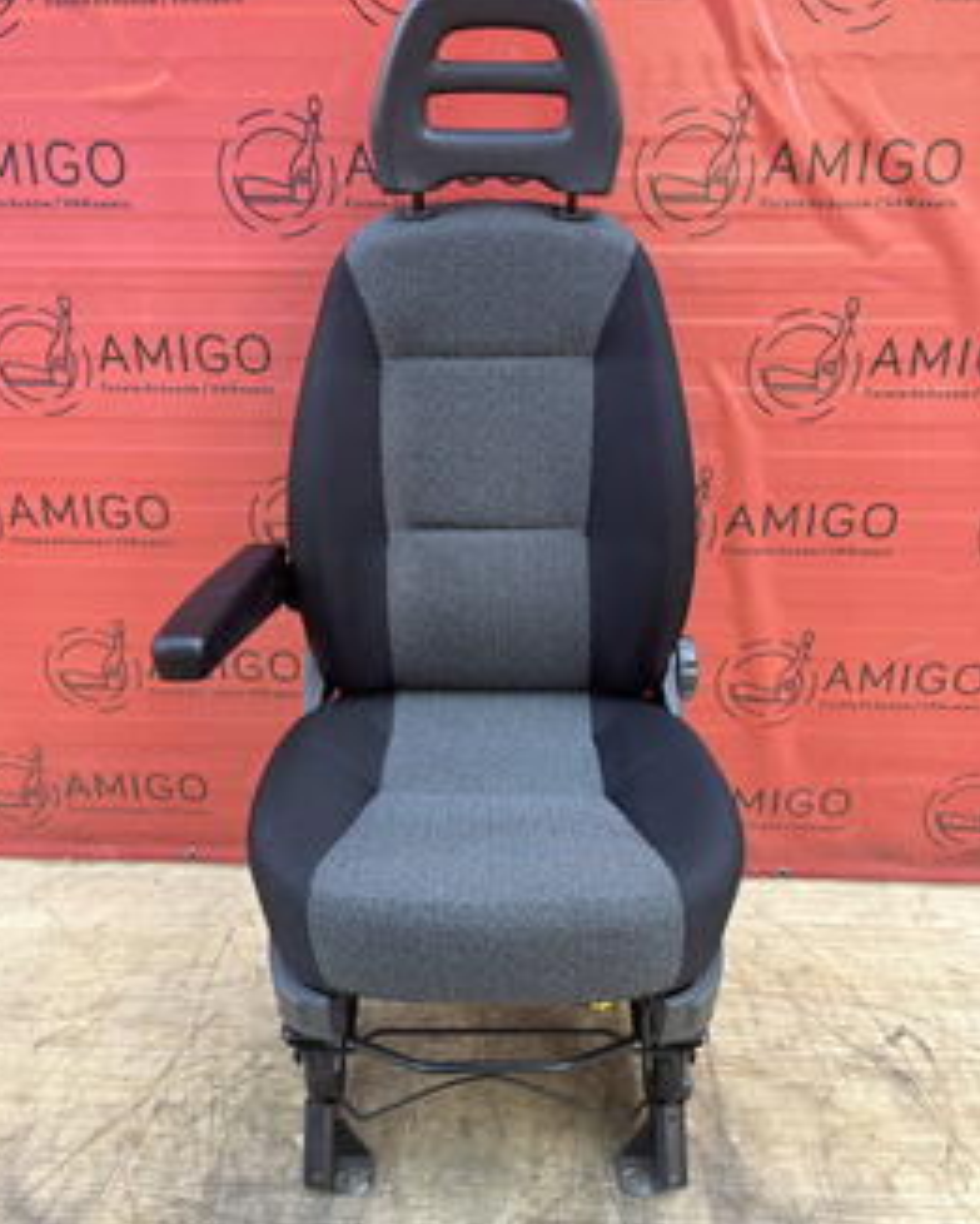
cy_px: 582
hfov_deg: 51.5
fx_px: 1015
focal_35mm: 28
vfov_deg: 62.2
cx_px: 481
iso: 125
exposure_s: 1/121
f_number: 1.6
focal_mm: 5.1
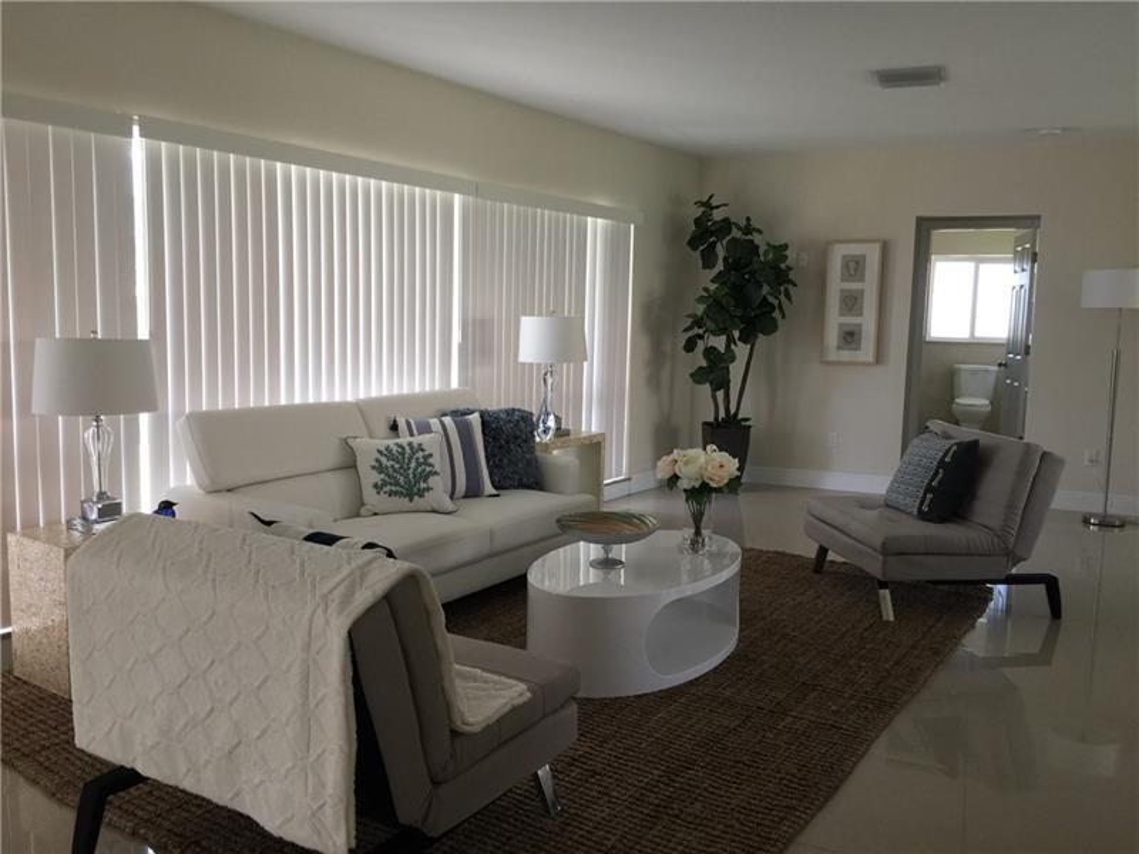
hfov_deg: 61.7
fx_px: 954
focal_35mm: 29
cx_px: 570
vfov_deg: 48.2
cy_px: 427
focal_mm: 4.15
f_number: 2.2
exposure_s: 1/40
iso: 32
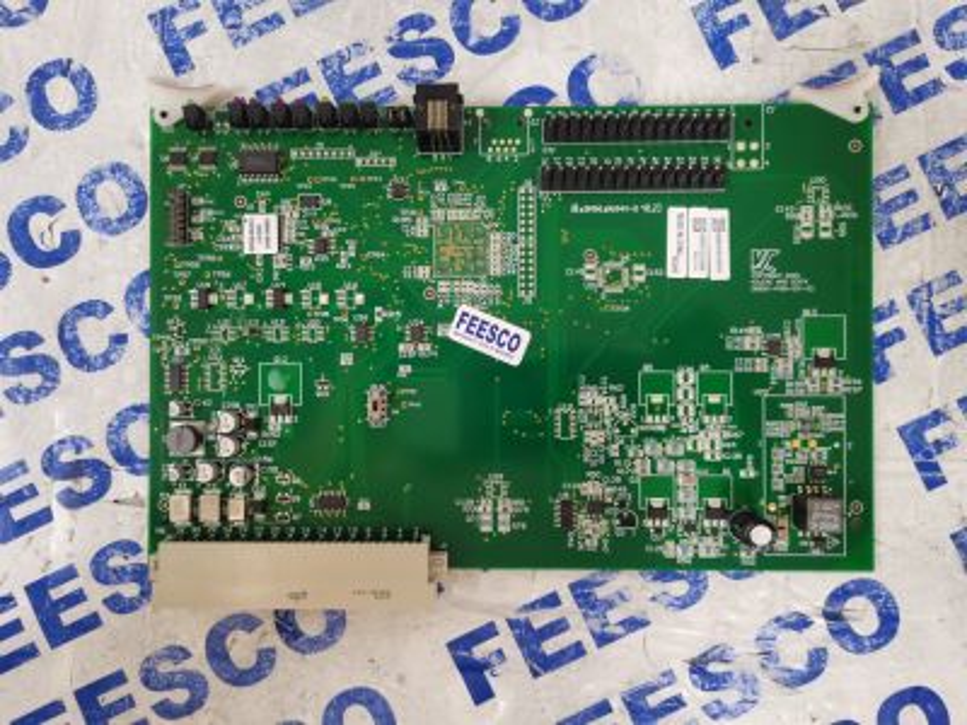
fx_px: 726
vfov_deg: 53.1
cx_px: 484
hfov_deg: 67.3
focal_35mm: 26
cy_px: 362
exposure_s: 1/25.7
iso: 500
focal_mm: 5.58
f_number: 1.8
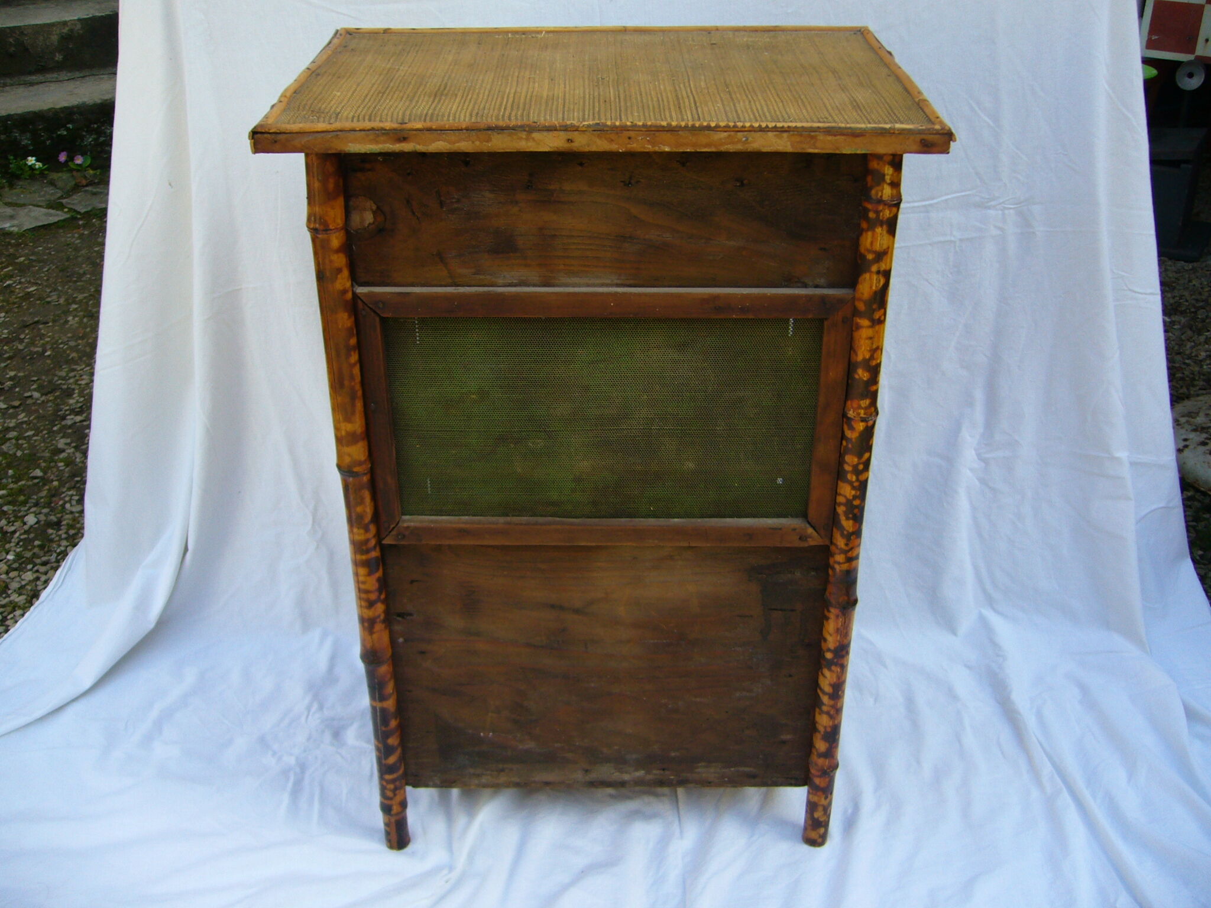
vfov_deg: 40.7
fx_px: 1224
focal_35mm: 35
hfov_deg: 52.6
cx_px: 606
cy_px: 454
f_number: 2.8
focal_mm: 5.8
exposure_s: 1/200
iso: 80
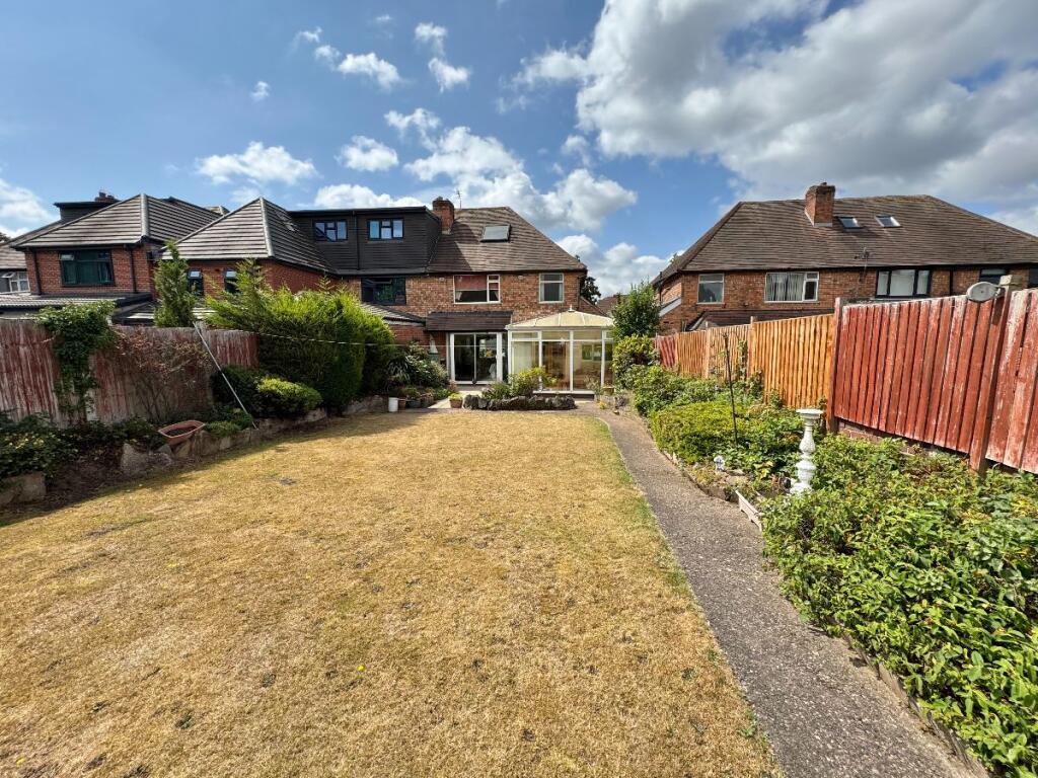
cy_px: 389
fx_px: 420
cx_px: 519
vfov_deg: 85.7
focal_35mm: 14
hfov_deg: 102.1
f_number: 2.2
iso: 50
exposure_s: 1/1672
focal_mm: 2.22
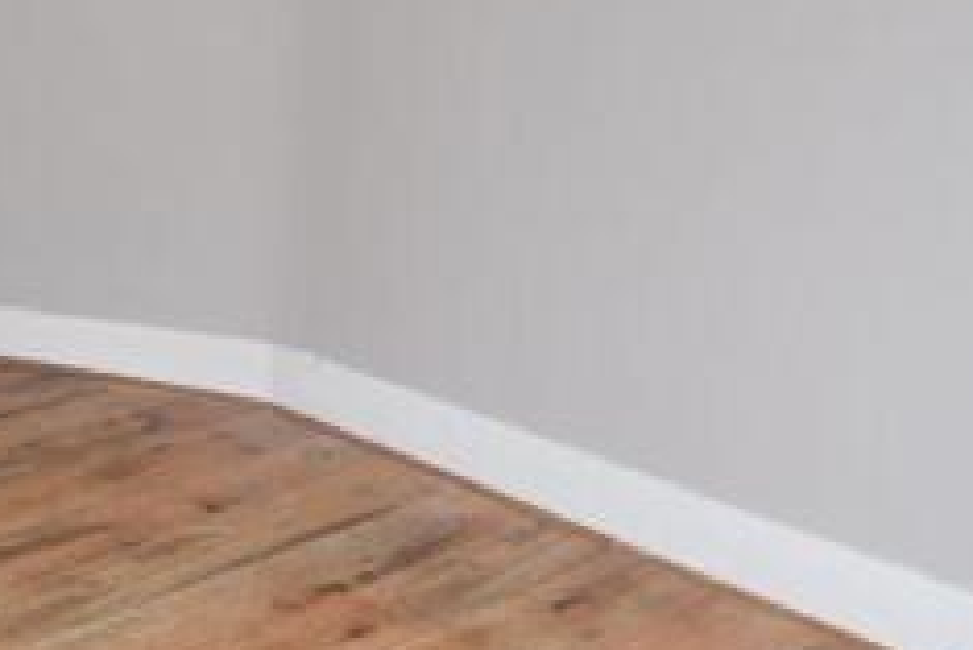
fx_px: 1471
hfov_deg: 32.7
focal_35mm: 54
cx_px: -60
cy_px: 122
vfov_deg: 24.5
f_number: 2.8
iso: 400
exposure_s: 1/125
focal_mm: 13
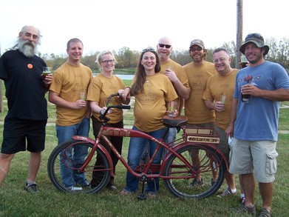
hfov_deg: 49.0
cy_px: 108
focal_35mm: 38
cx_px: 144
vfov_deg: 37.7
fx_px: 317
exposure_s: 1/125
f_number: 2.8
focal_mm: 6.3
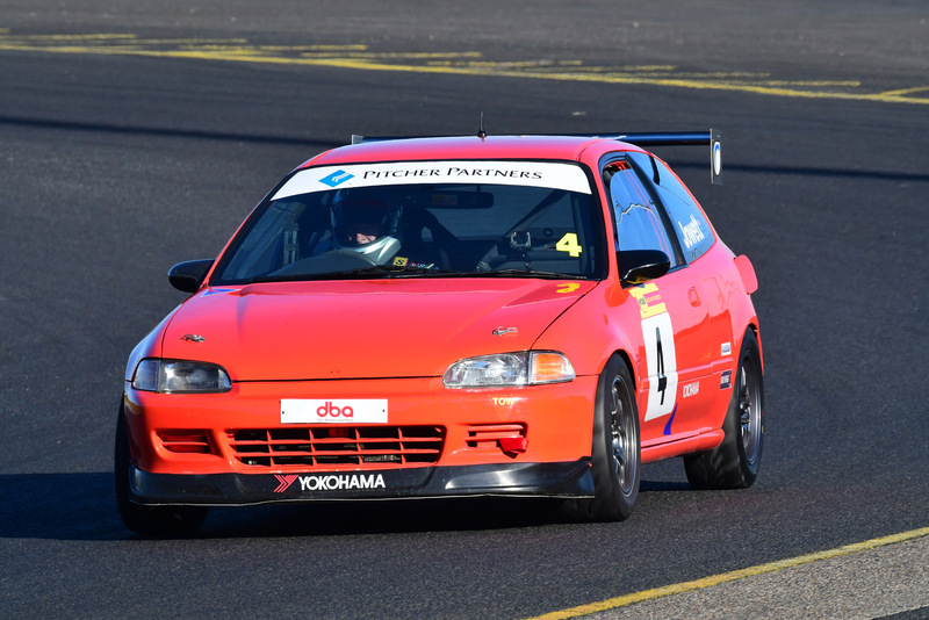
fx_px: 14326
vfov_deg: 2.5
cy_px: 310
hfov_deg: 3.7
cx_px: 464
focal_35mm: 555
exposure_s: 1/800
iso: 800
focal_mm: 370
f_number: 11
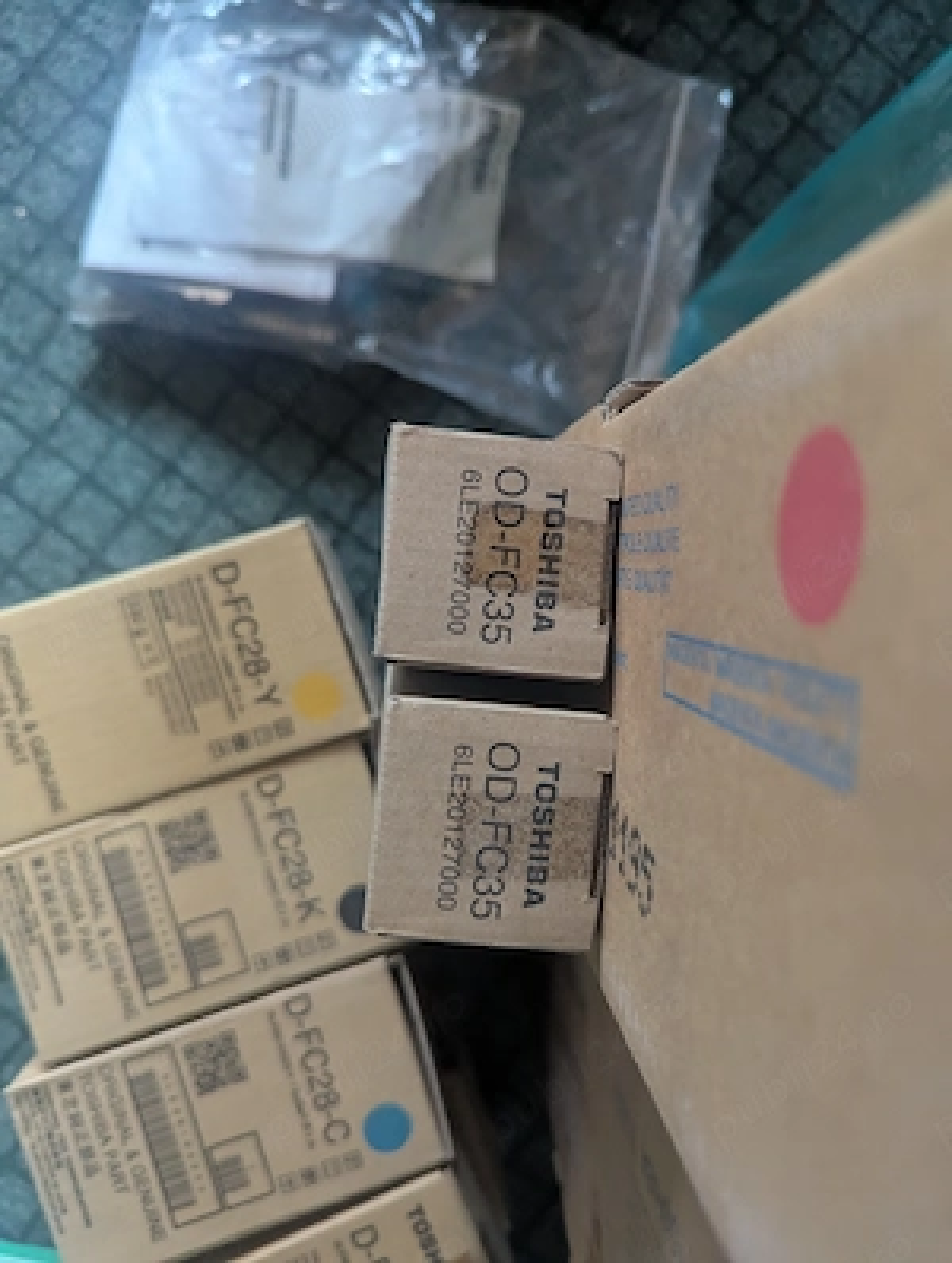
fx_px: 877
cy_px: 632
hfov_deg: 57.0
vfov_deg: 71.5
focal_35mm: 24
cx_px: 476
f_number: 1.85
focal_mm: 6.81
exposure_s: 1/118
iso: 1067
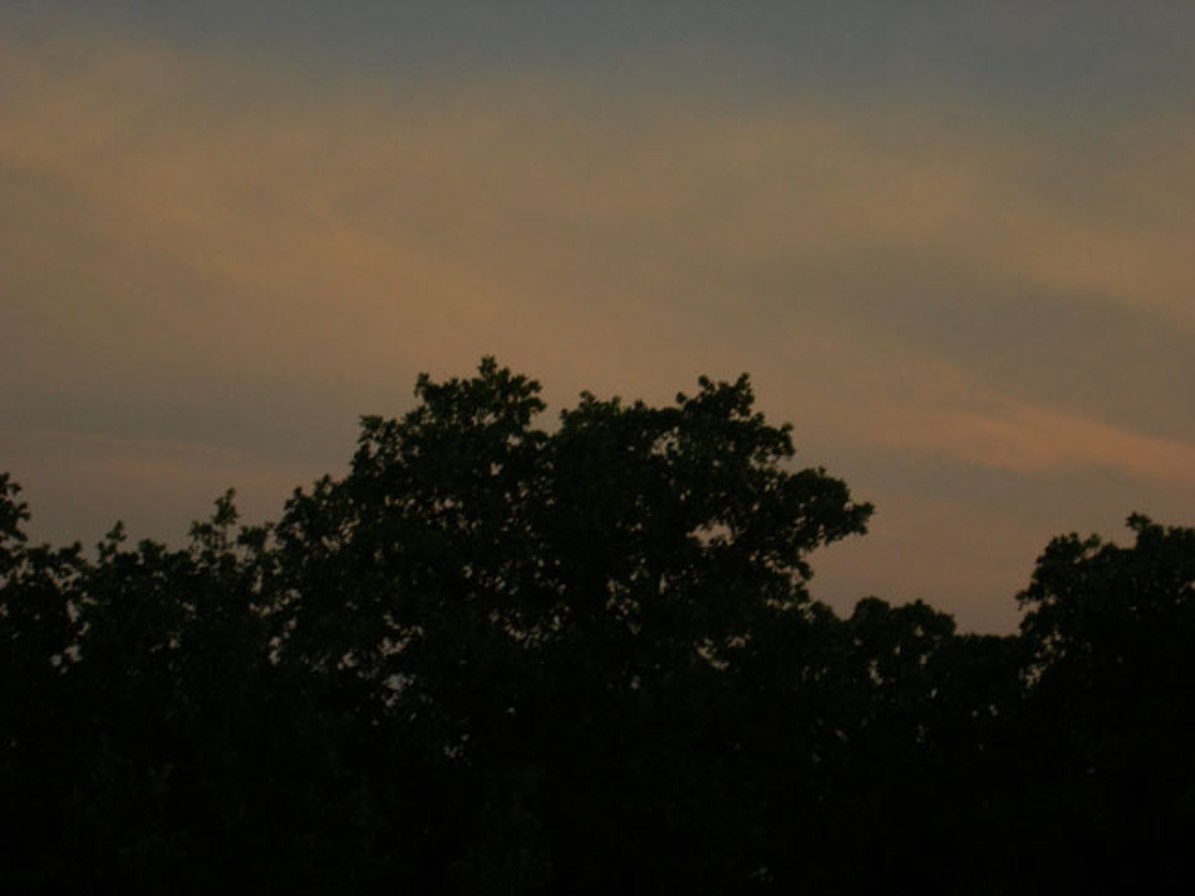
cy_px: 448
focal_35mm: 126
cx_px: 598
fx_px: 4350
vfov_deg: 11.8
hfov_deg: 15.6
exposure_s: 1/120
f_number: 5.2
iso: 200
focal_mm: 26.3
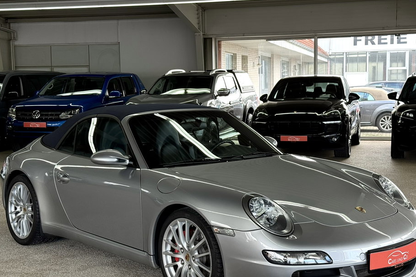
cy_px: 146
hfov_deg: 35.6
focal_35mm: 56
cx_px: 212
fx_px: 647
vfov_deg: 24.2
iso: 64
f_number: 1.78
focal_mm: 6.76
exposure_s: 1/207
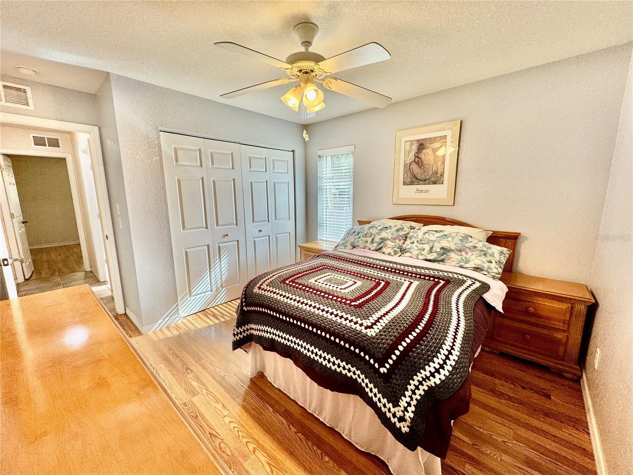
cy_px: 238
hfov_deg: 102.1
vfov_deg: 85.7
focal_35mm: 14
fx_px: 256
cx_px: 316
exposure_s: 1/120
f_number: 2.2
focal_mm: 2.22
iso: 100
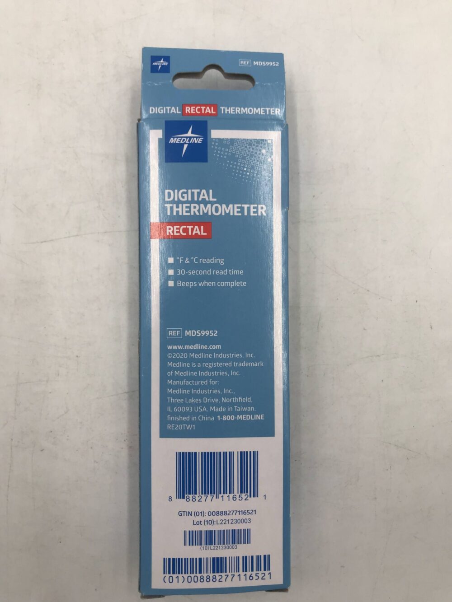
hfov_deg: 49.8
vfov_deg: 63.4
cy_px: 301
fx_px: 487
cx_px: 226
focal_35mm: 28
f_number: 1.8
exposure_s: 1/181
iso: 20
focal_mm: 3.99
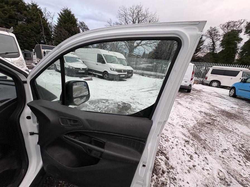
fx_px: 101
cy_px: 94
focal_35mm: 14
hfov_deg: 102.1
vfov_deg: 85.7
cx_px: 125
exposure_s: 1/99
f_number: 2.2
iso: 100
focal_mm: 2.22
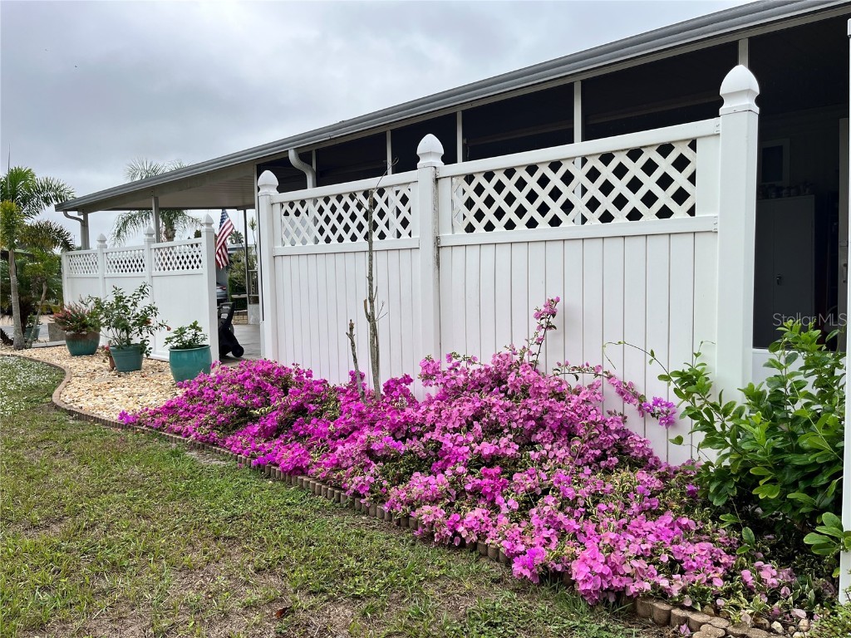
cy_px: 319
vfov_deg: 53.1
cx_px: 426
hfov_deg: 67.3
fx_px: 639
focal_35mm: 26
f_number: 1.6
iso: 50
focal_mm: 5.1
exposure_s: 1/2101
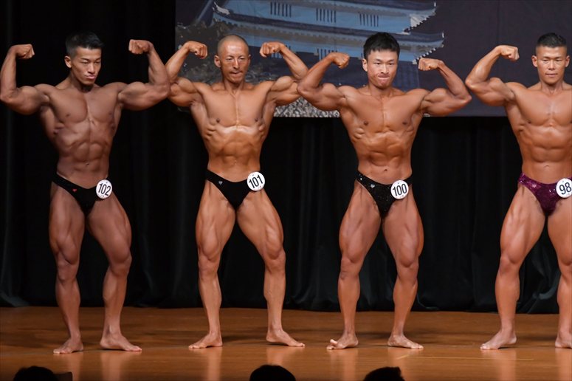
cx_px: 286
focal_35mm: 285
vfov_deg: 4.8
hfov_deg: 7.2
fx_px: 4526
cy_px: 190
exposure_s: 1/400
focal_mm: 190
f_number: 5.6
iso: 5000
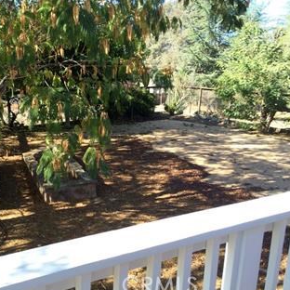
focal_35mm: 37
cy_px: 142
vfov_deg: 44.9
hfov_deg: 44.5
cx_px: 106
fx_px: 351
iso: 32
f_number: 2.2
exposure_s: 1/376
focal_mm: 4.15
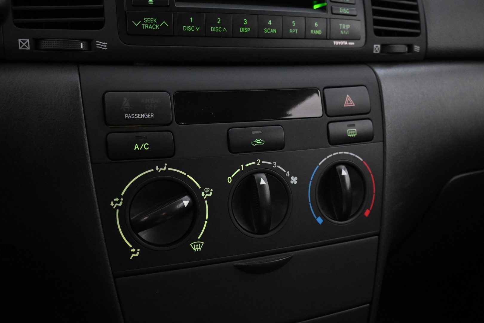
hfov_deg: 56.1
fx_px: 454
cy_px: 162
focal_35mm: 34
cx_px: 242
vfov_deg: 39.1
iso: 5600
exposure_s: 1/40
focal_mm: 22.5
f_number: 4
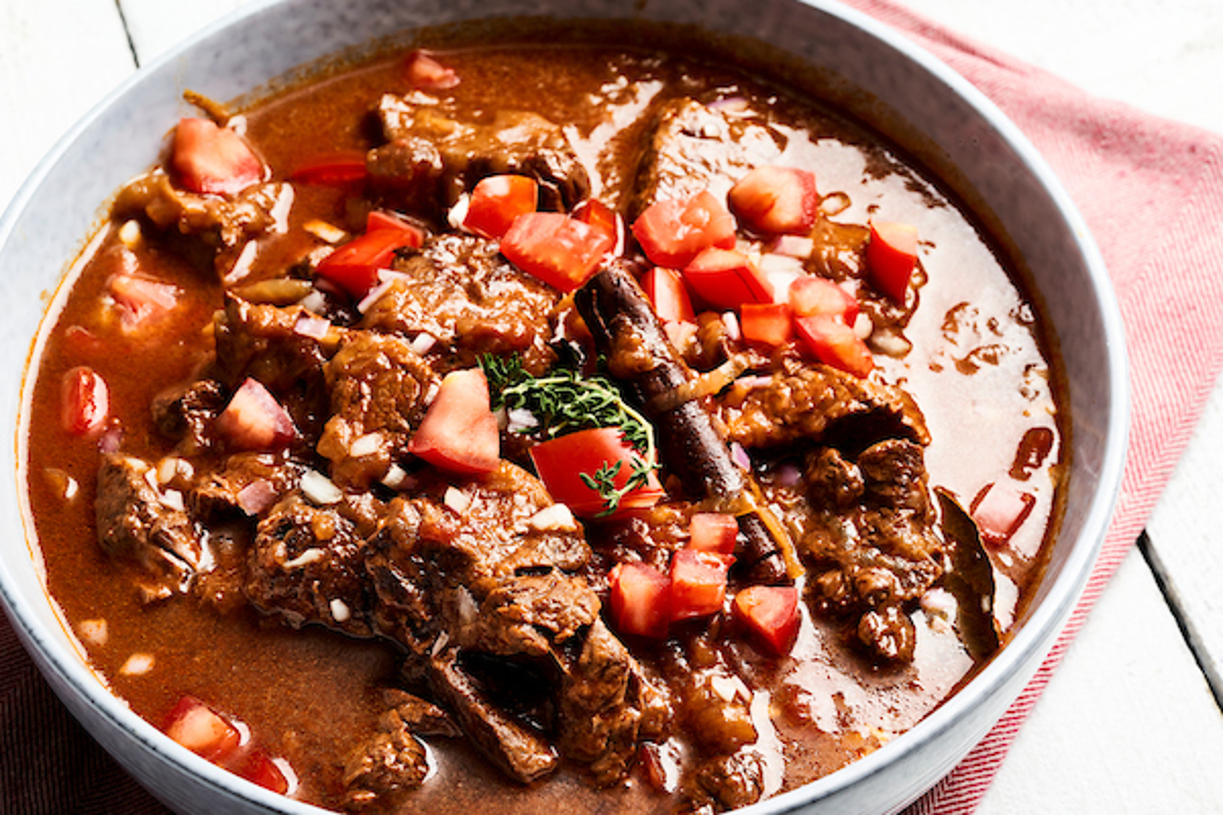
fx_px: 3057
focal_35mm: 90
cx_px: 612
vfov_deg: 15.2
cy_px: 408
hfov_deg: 22.6
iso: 320
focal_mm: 90
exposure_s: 1/125
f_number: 11
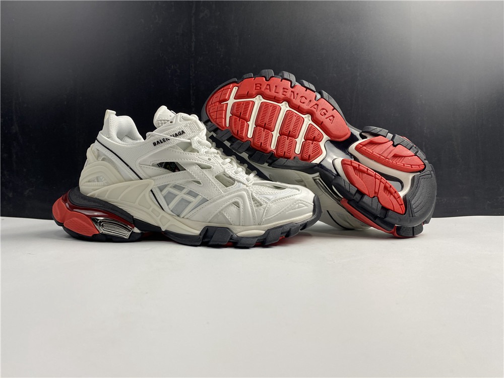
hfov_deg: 67.3
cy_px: 189
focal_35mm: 26
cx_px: 252
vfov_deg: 53.1
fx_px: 379
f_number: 1.8
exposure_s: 1/121
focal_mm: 4.25
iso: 64
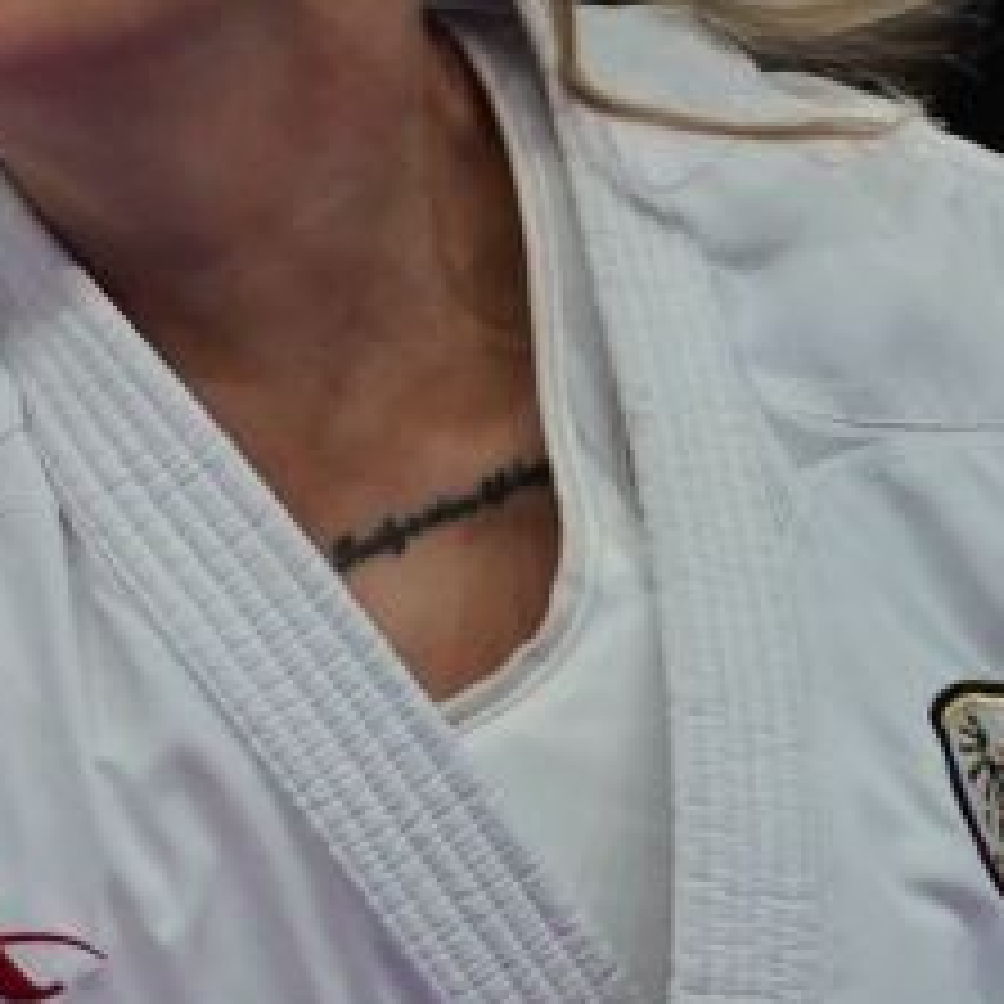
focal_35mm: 1544
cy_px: 594
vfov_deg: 1.1
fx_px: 50665
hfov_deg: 1.1
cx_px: 203
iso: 1000
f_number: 2.8
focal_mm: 150
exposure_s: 1/1000
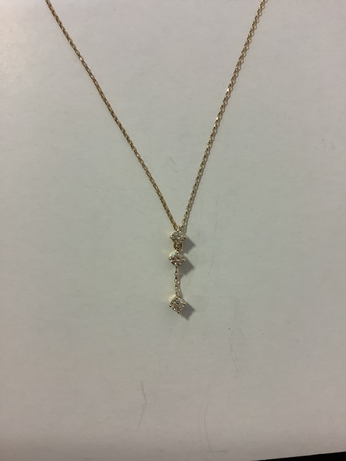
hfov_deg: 45.4
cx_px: 173
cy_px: 230
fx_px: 413
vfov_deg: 58.4
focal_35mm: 31
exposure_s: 1/50
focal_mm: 3.3
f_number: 2.4
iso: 64
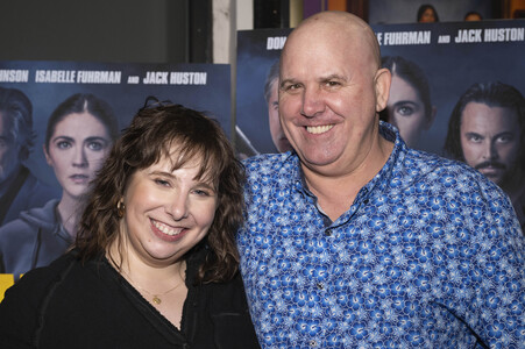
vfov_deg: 23.3
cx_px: 262
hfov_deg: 34.5
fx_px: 845
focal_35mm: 58
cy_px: 174
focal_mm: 58
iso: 800
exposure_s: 1/200
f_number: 5.6
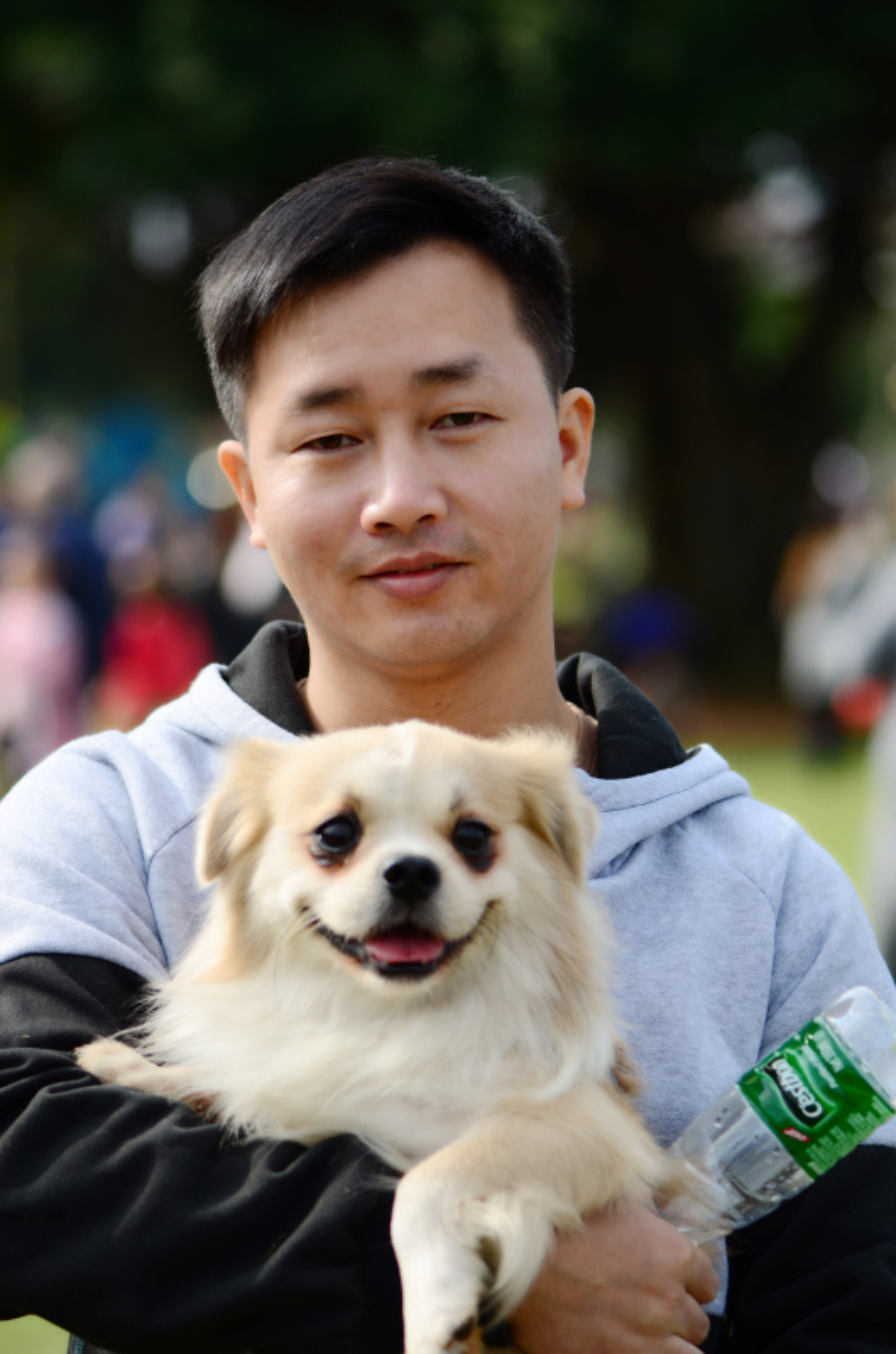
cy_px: 677
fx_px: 5905
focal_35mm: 158
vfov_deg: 13.1
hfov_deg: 8.7
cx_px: 448
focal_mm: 105
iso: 100
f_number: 3.2
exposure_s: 1/1000
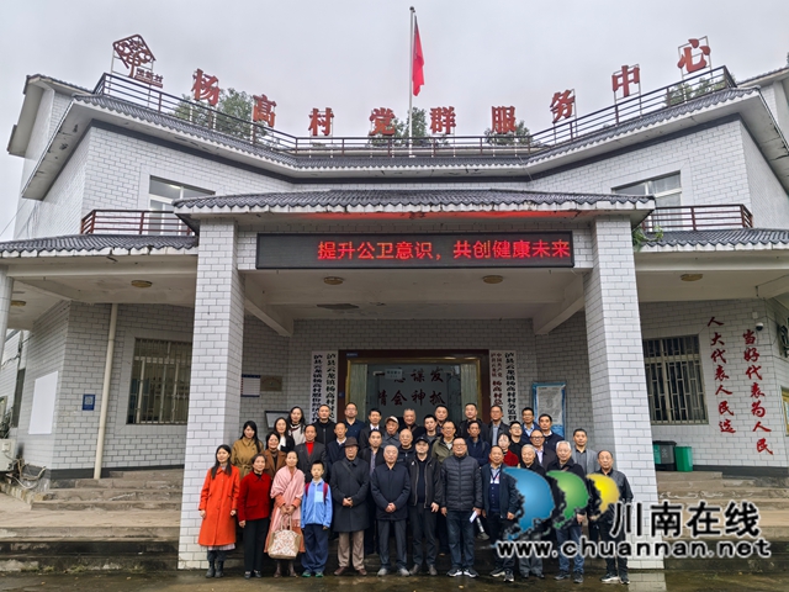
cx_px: 394
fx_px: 615
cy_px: 296
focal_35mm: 27
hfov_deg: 65.3
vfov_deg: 51.4
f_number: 1.9
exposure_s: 1/245
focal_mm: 5.52
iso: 50
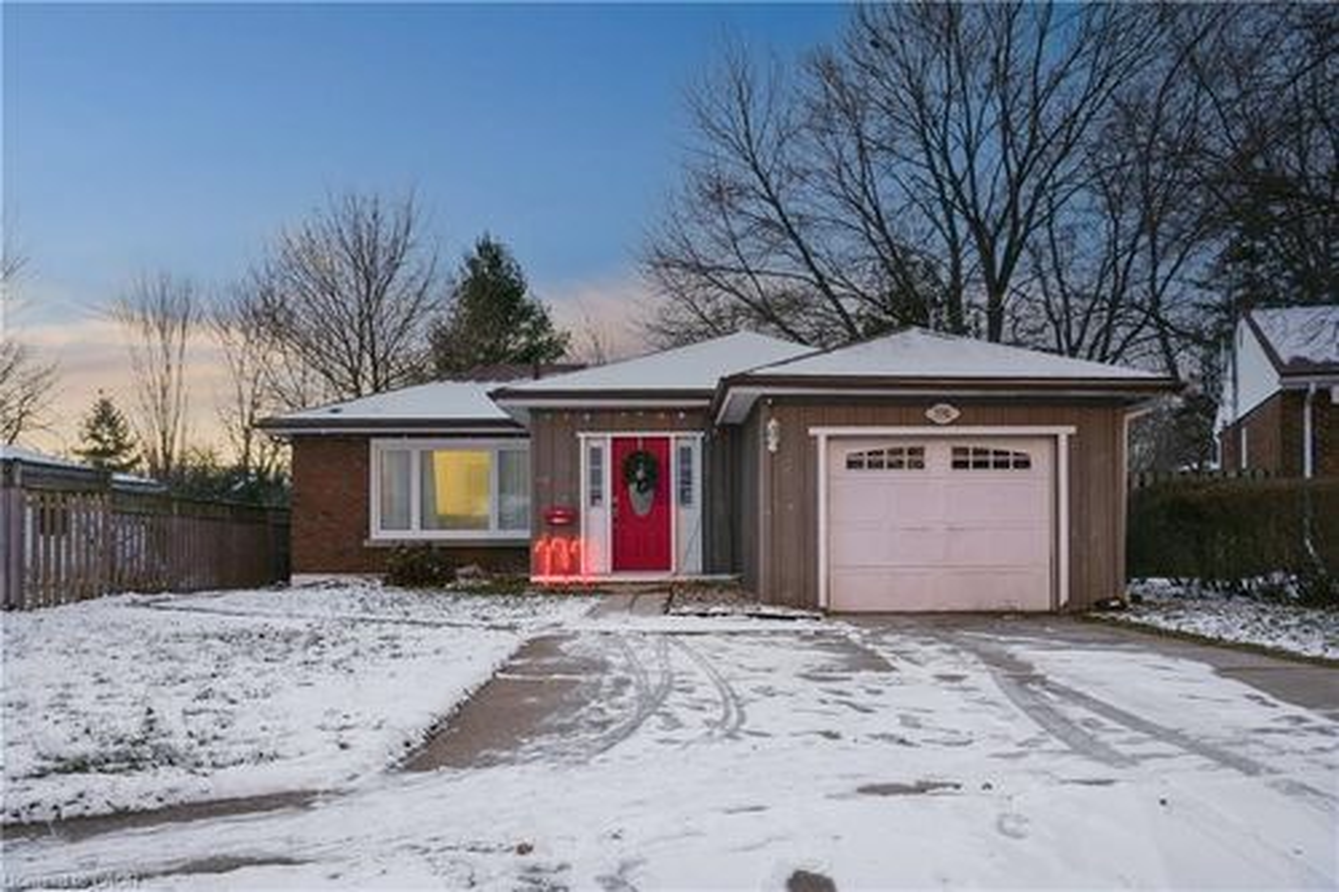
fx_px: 1115
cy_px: 446
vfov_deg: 43.6
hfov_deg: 61.9
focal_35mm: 30
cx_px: 670
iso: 400
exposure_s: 1/5
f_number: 7.1
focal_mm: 30
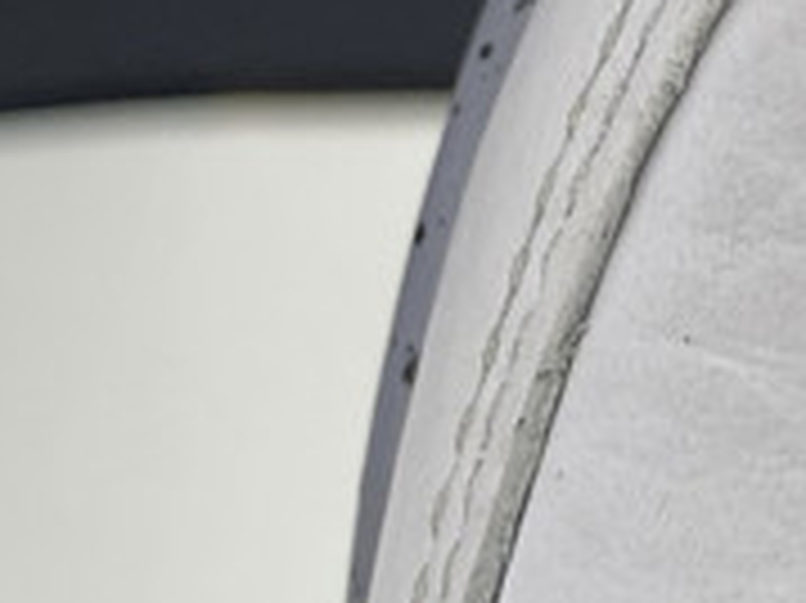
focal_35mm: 145
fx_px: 3374
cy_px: 306
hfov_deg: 13.3
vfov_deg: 10.2
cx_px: 901
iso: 40
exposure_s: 1/100
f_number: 1.8
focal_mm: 4.25
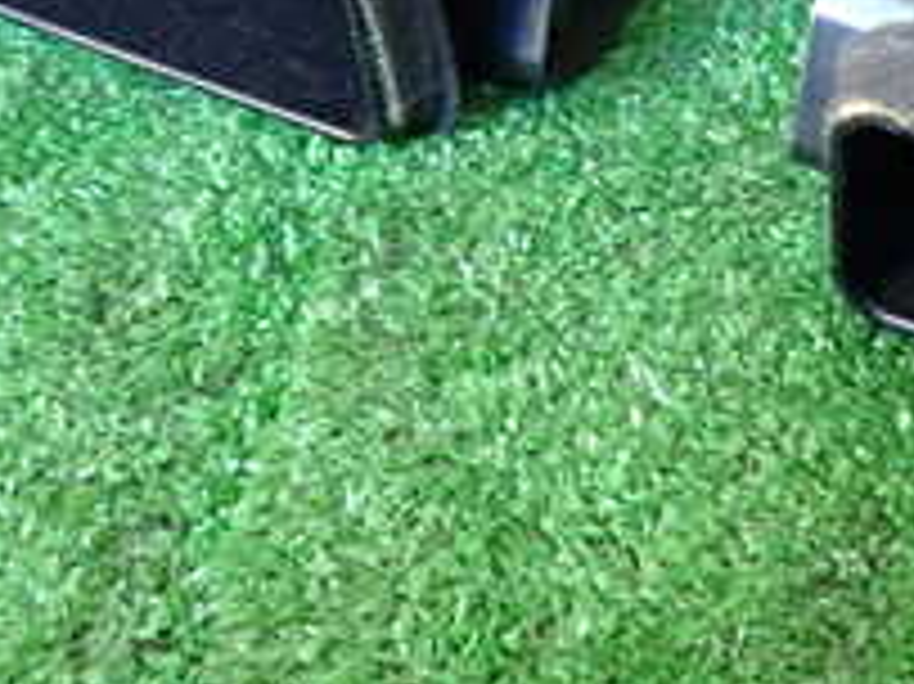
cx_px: 869
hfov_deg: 25.3
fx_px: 1953
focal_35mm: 74
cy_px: 68
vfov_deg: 19.5
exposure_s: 1/40
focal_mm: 4.5
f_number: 2
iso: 400
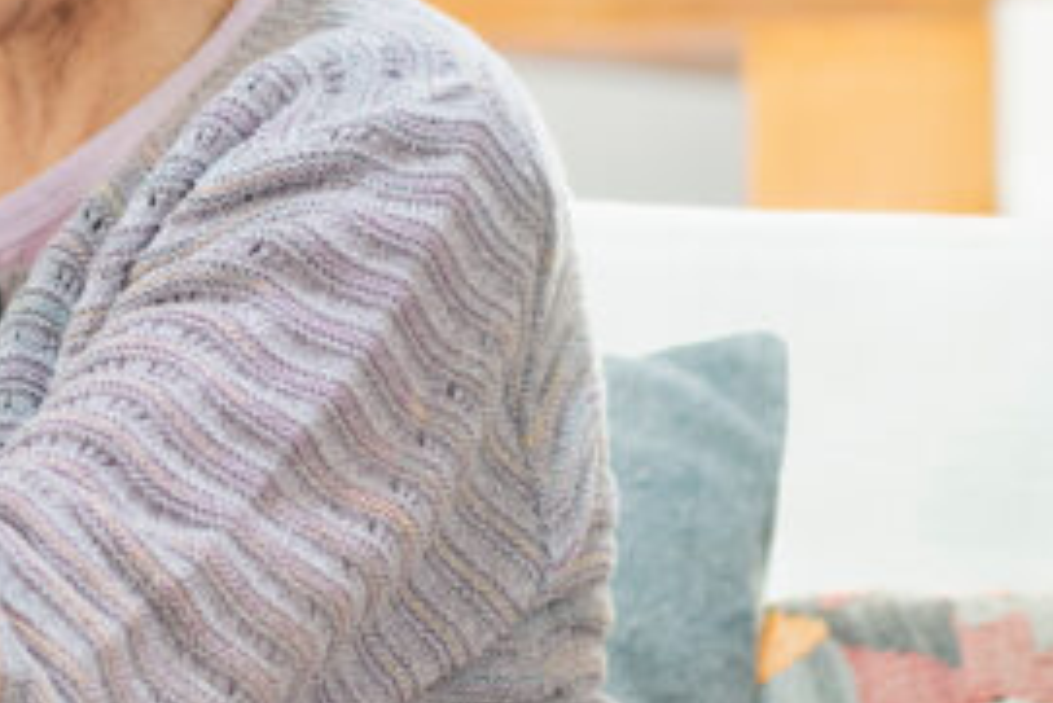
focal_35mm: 189
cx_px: -357
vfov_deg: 7.3
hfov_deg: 10.6
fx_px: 5531
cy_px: 21
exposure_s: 1/200
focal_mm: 50
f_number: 2.8
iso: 500
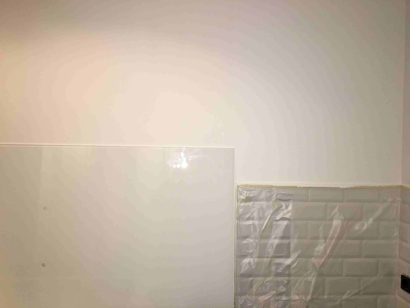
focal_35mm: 29
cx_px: 205
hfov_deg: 61.7
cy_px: 154
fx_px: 343
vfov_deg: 48.2
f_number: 2.2
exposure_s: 1/33
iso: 80
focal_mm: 4.15
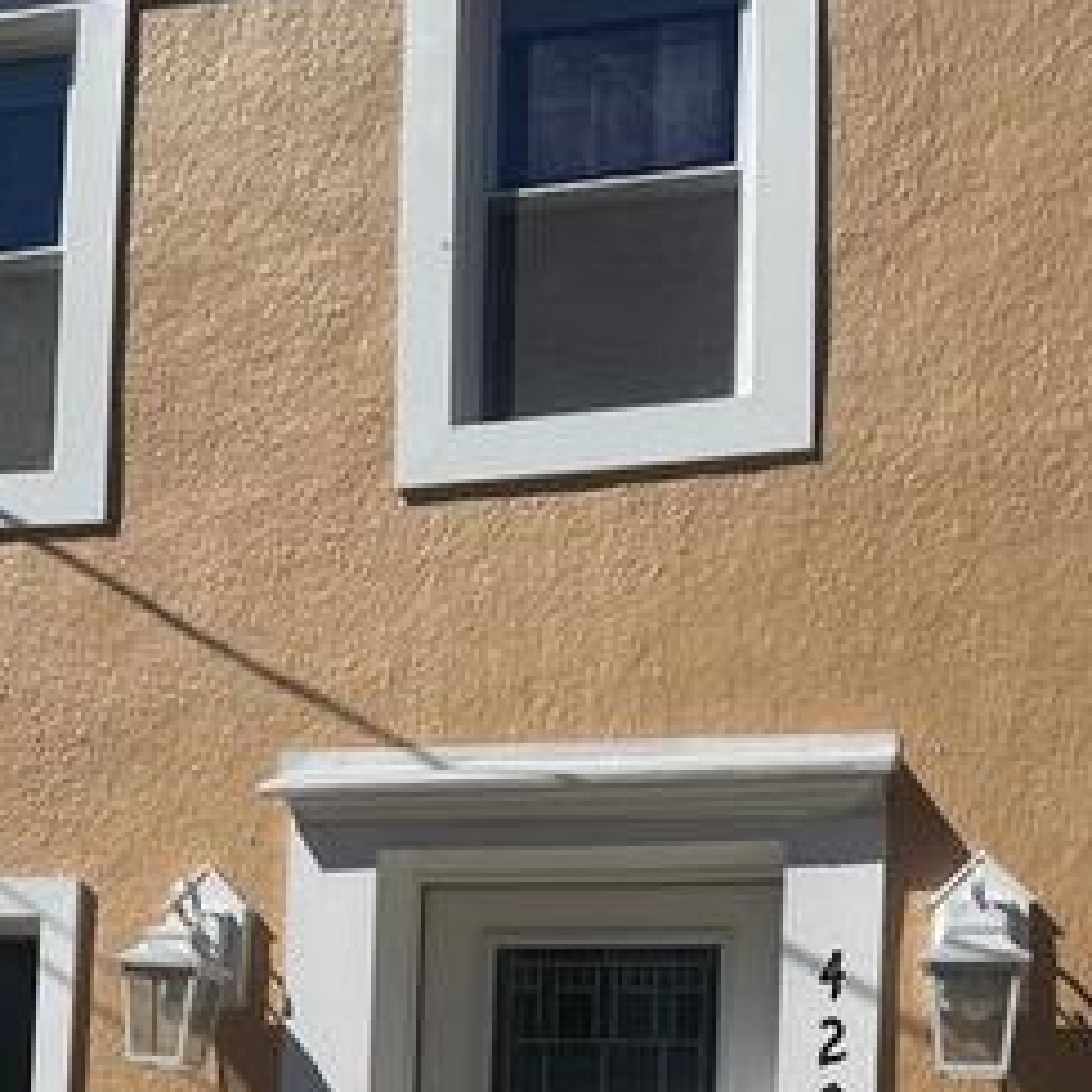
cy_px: 1117
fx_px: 2070
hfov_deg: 29.5
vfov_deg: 27.7
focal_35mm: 58
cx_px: 421
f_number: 1.78
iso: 80
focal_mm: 6.76
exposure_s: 1/14286
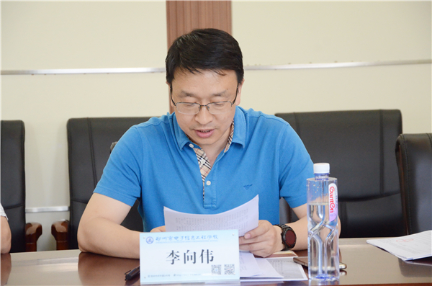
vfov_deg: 11.4
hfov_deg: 17.1
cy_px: 143
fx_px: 1437
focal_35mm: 120
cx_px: 216
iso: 2500
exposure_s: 1/125
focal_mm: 80
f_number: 5.3
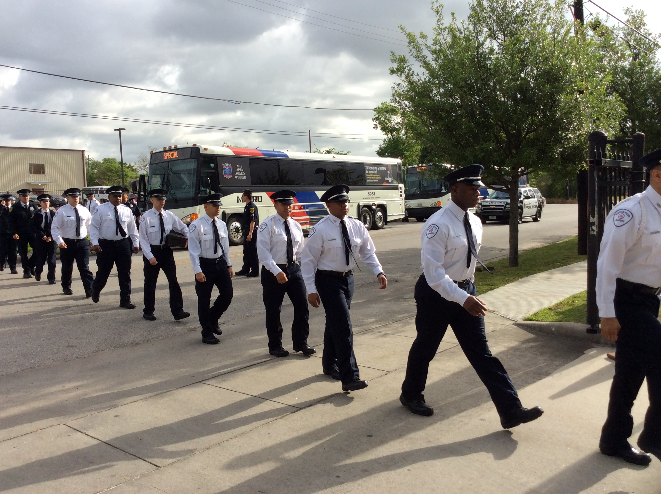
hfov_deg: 56.9
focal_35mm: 32
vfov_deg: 44.1
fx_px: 610
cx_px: 330
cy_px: 247
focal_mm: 3.3
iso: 32
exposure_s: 1/1121
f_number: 2.4
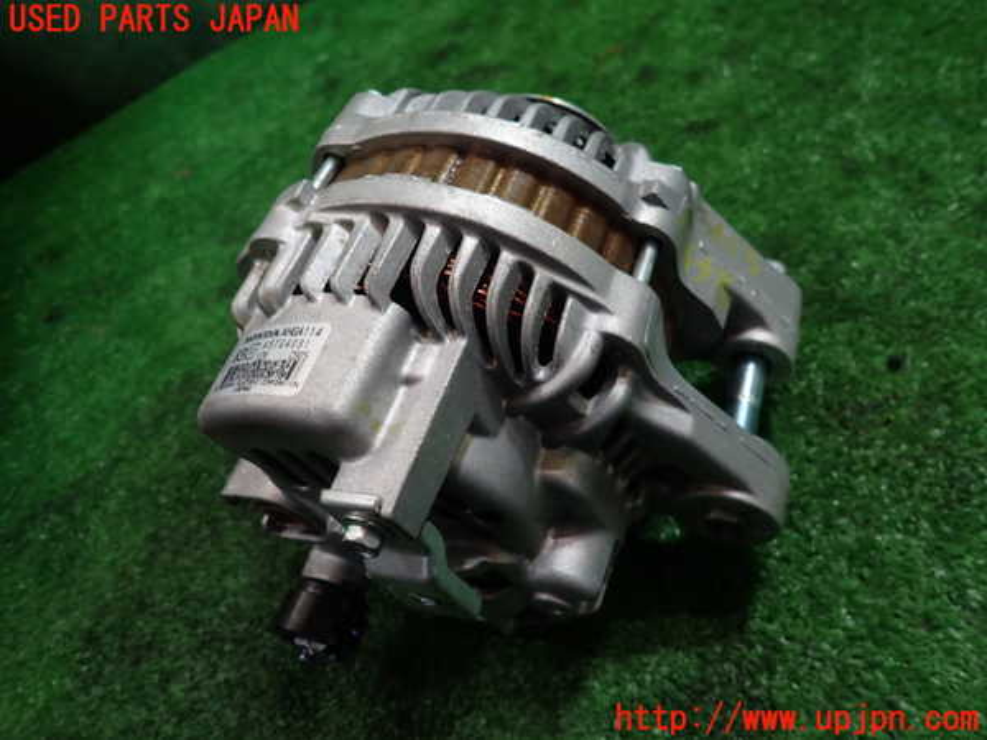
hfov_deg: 69.4
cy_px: 370
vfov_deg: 54.9
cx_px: 494
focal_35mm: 25
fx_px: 713
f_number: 2
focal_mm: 4.5
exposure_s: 1/60
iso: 160
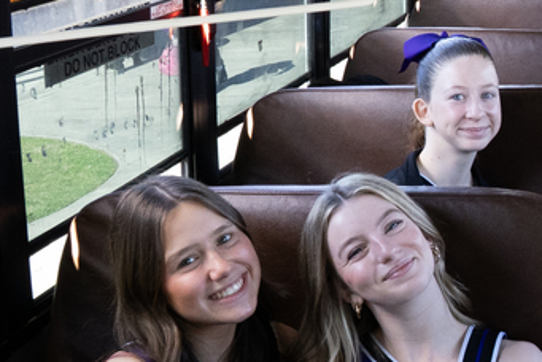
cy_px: 122
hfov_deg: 24.3
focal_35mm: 72
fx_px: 1085
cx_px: 717
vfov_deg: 18.9
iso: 5000
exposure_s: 1/125
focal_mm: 24
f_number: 13
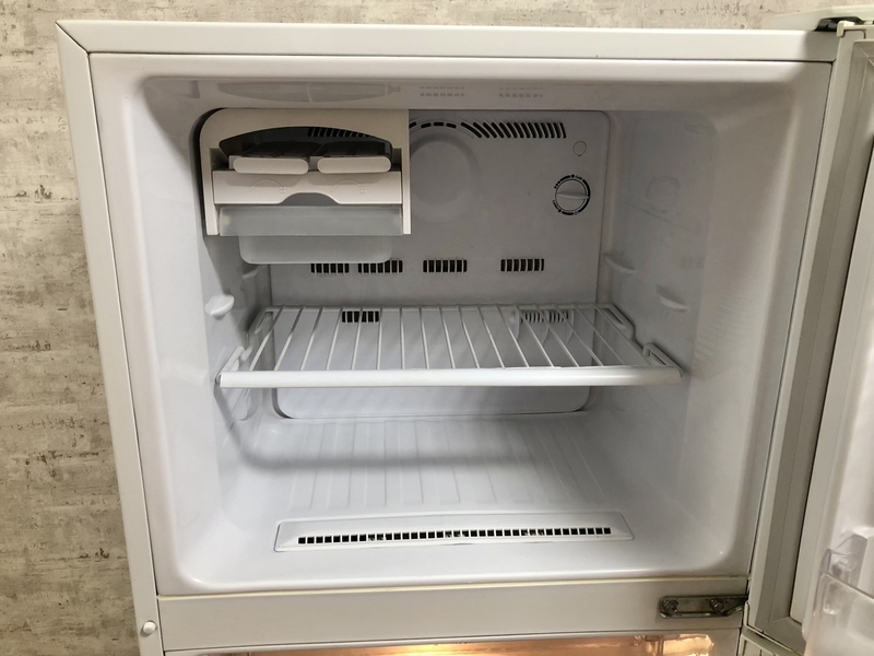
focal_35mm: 28
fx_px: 707
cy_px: 328
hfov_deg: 63.4
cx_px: 437
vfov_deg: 49.7
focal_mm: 3.99
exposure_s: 1/17
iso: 40
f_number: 1.8
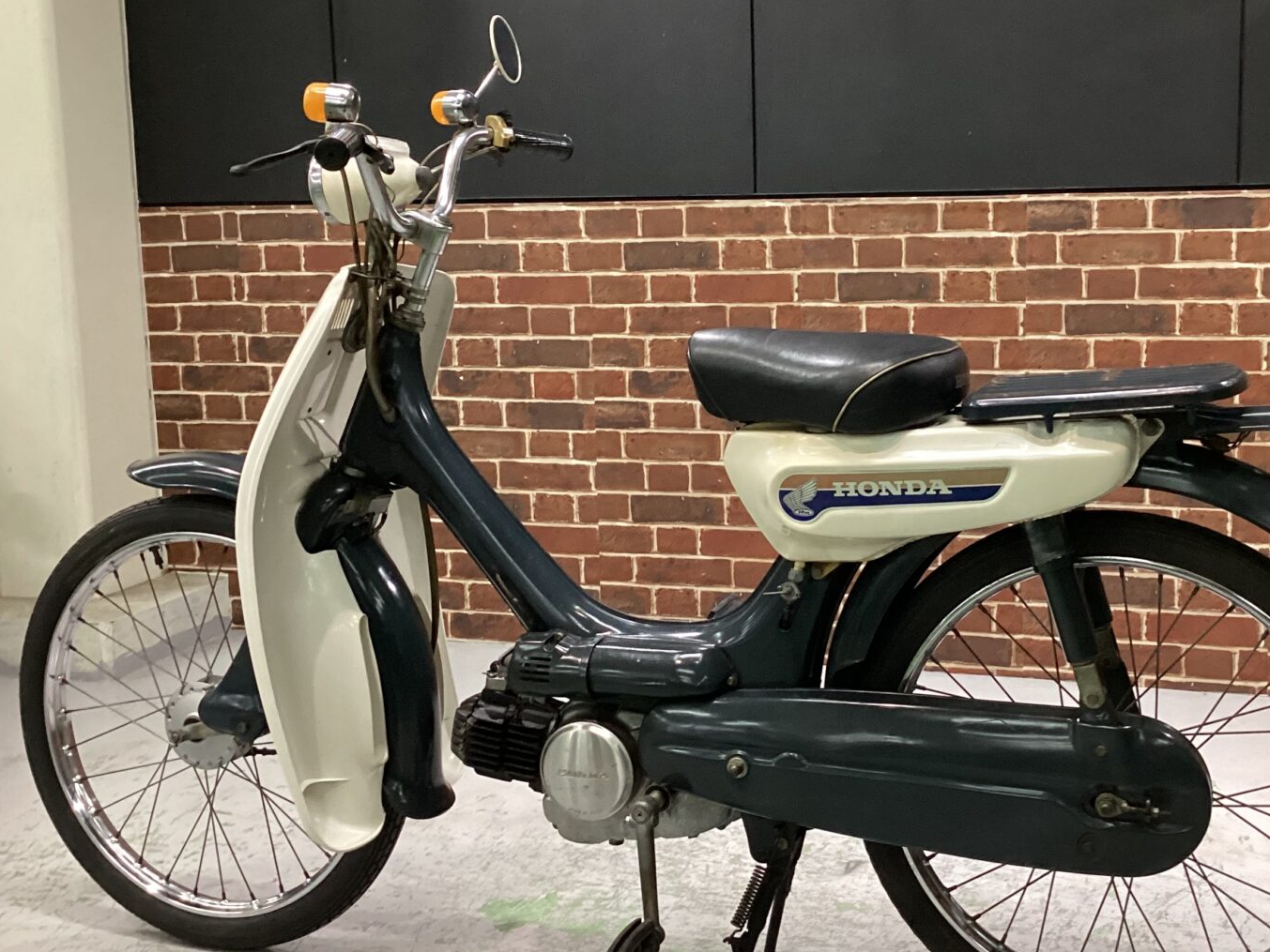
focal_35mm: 44
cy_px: 417
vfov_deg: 32.8
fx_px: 1614
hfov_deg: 42.7
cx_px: 777
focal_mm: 3.3
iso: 320
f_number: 2.4
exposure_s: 1/60
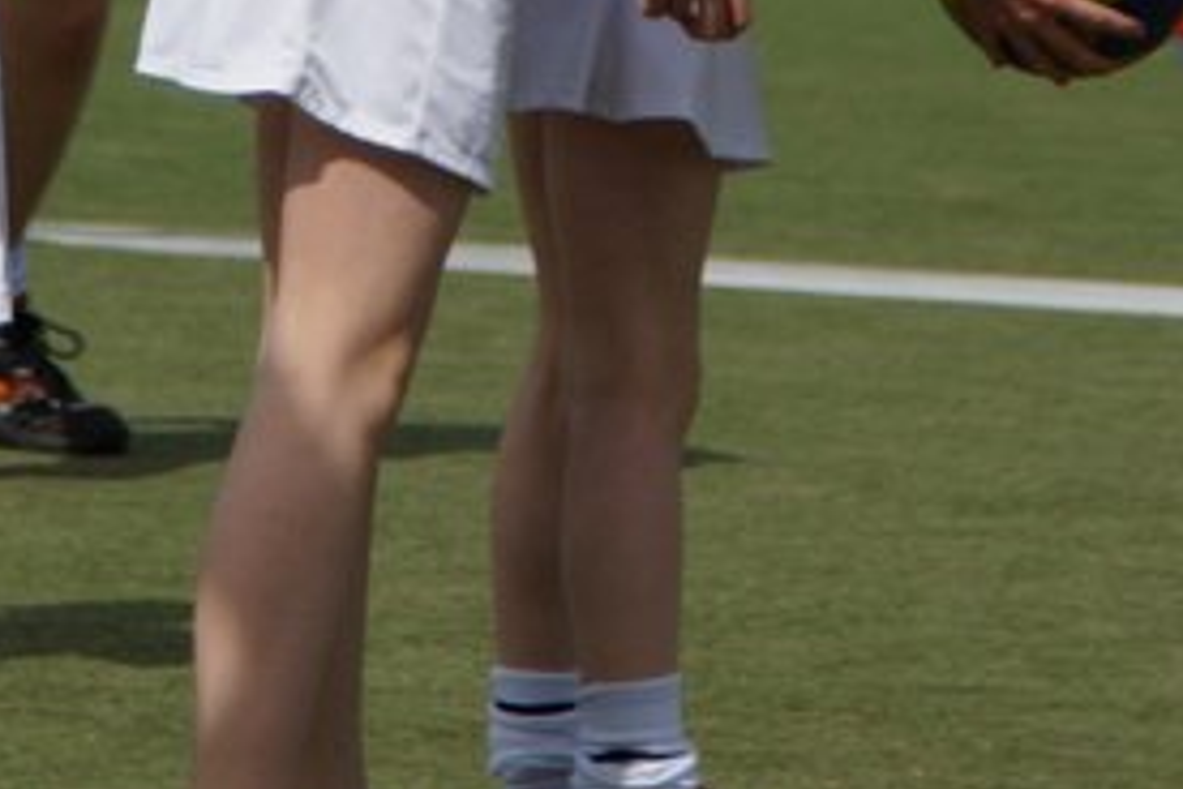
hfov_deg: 3.1
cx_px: 643
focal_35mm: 667
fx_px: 21917
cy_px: -641
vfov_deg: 2.1
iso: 200
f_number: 5.6
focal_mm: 120
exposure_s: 1/2000
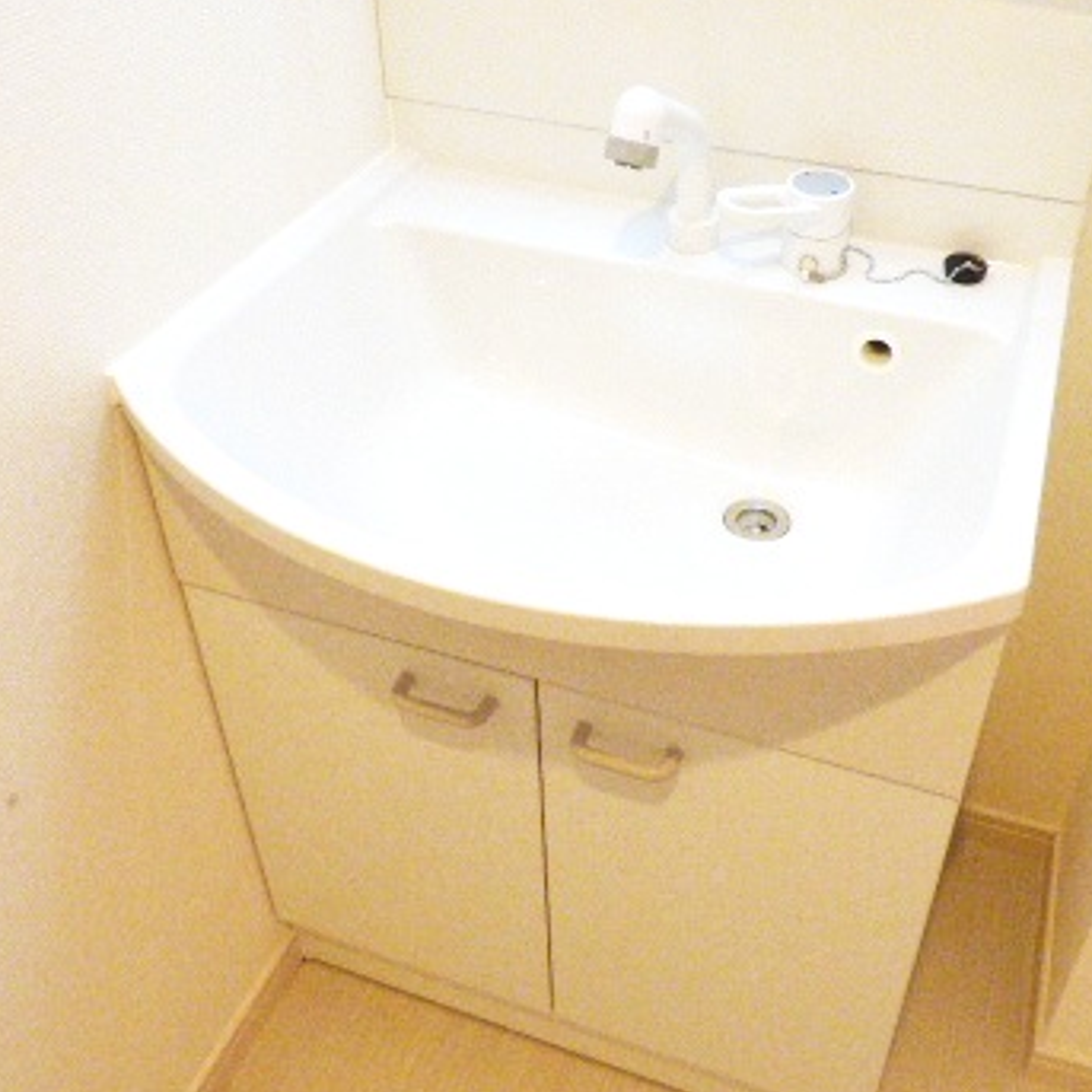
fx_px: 1178
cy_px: 462
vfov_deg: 49.6
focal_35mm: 33
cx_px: 627
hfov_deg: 49.6
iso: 320
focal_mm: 3.58
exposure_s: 1/60
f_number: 2.8
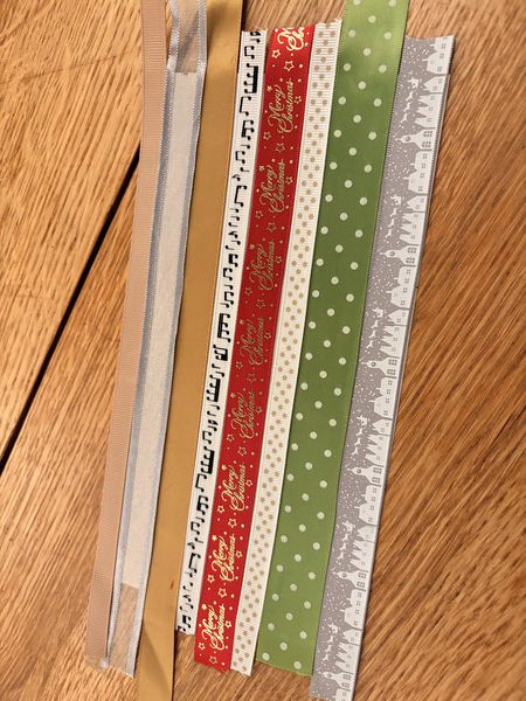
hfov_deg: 53.1
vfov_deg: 67.3
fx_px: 527
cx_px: 263
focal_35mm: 26
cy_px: 350
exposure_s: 1/50
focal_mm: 5.96
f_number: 1.6
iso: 400
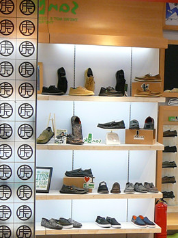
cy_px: 138
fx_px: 699
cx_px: 130
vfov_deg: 19.2
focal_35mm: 102
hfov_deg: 14.5
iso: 100
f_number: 3.1
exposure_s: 1/40
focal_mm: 6.1
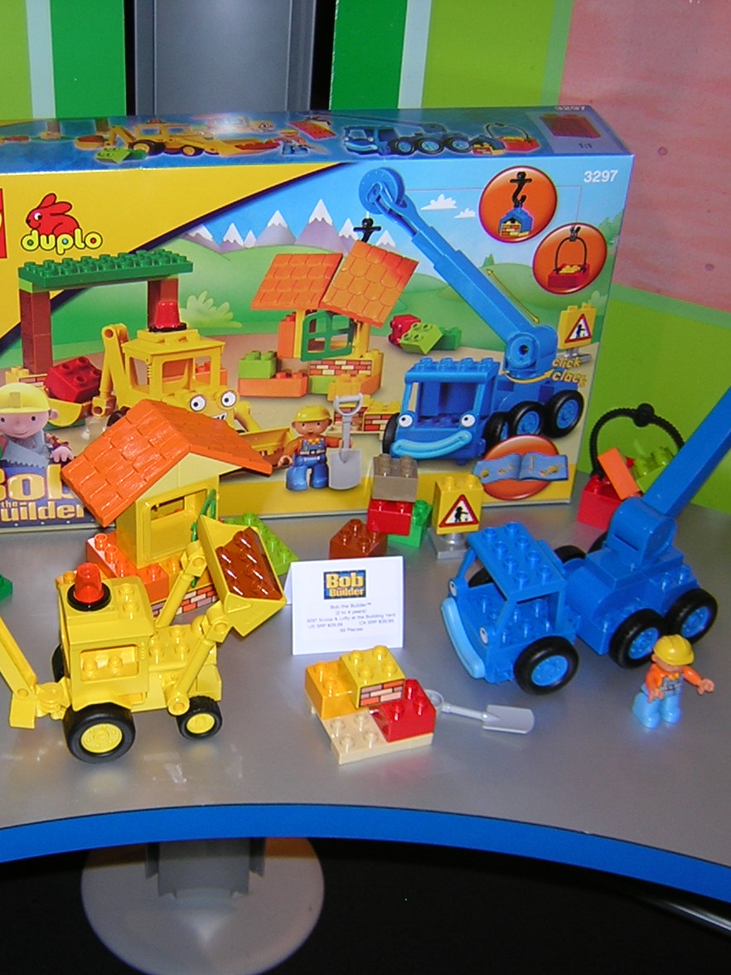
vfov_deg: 38.9
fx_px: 1380
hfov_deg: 29.4
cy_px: 497
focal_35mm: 49
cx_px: 212
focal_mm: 4.7
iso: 100
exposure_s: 1/60.1
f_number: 2.6
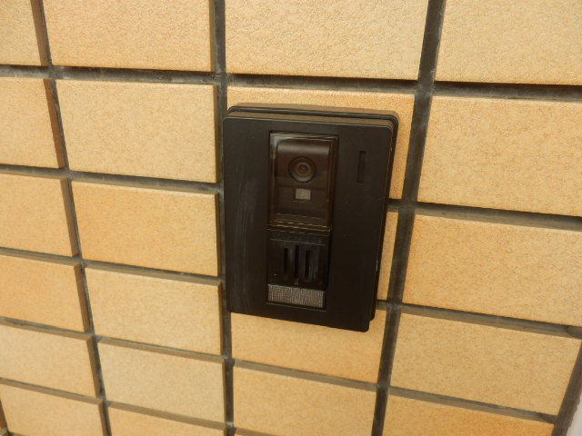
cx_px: 291
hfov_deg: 71.6
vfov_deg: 56.8
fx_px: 404
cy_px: 218
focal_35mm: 24
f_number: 3
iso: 80
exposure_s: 1/160
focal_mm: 4.2
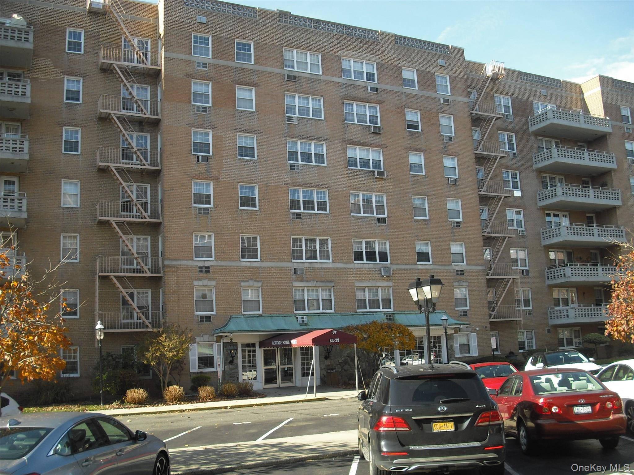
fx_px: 696
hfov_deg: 49.0
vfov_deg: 37.7
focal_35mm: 38
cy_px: 238
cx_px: 317
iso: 64
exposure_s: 1/100
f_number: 5.6
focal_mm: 6.2
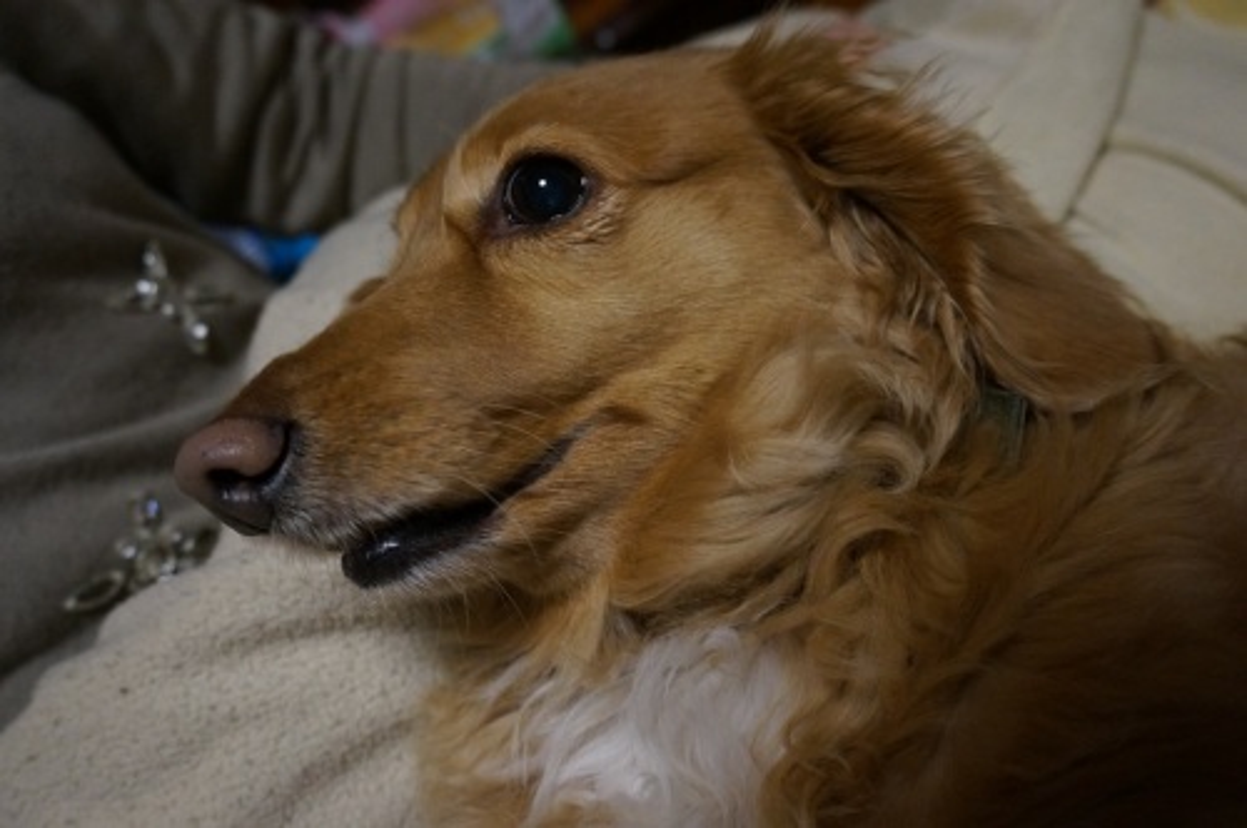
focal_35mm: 30
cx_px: 624
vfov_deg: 43.5
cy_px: 414
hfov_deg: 62.0
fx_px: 1038
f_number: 4
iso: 1600
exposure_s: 1/60
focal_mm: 20
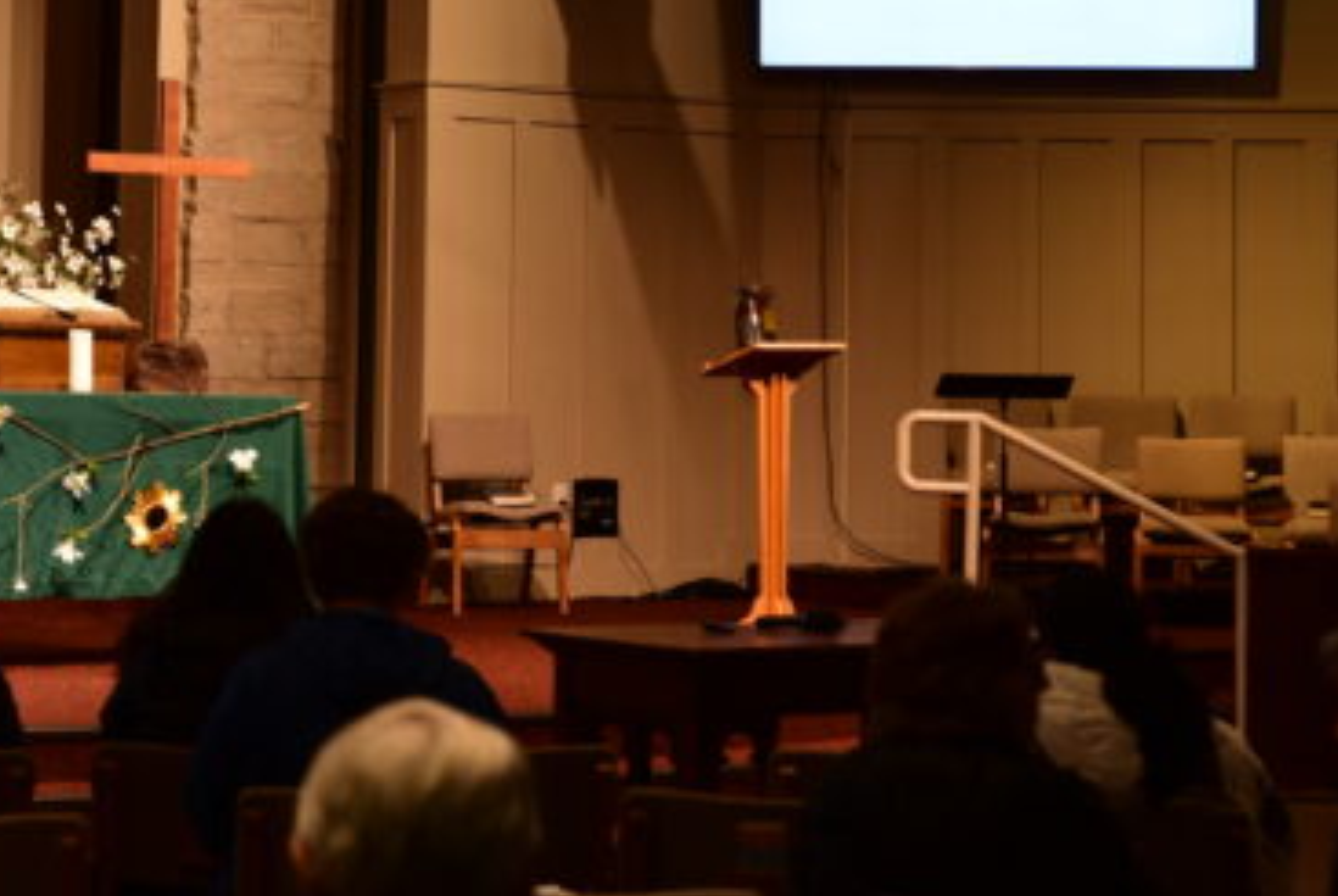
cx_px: 413
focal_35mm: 109
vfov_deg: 12.5
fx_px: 4056
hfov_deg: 18.7
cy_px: 82
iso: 500
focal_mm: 52
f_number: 3.2
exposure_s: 1/50
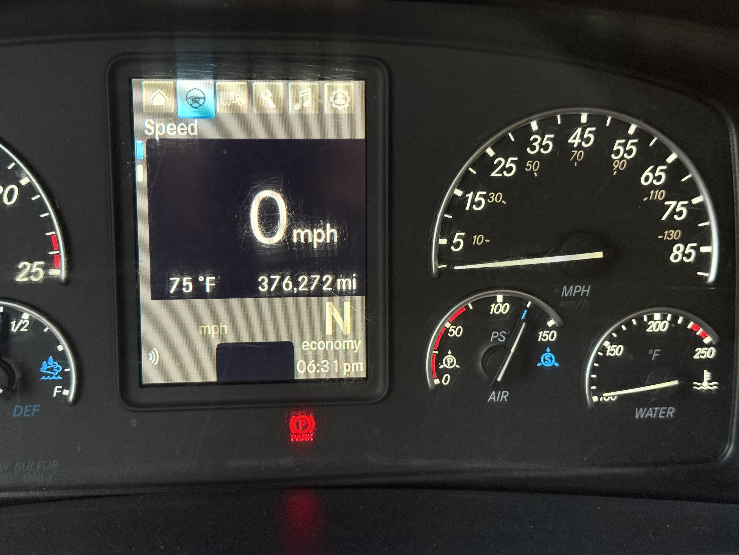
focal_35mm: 48
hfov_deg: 39.7
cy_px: 278
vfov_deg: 30.3
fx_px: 1025
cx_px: 370
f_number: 1.78
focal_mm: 6.76
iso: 250
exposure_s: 1/52
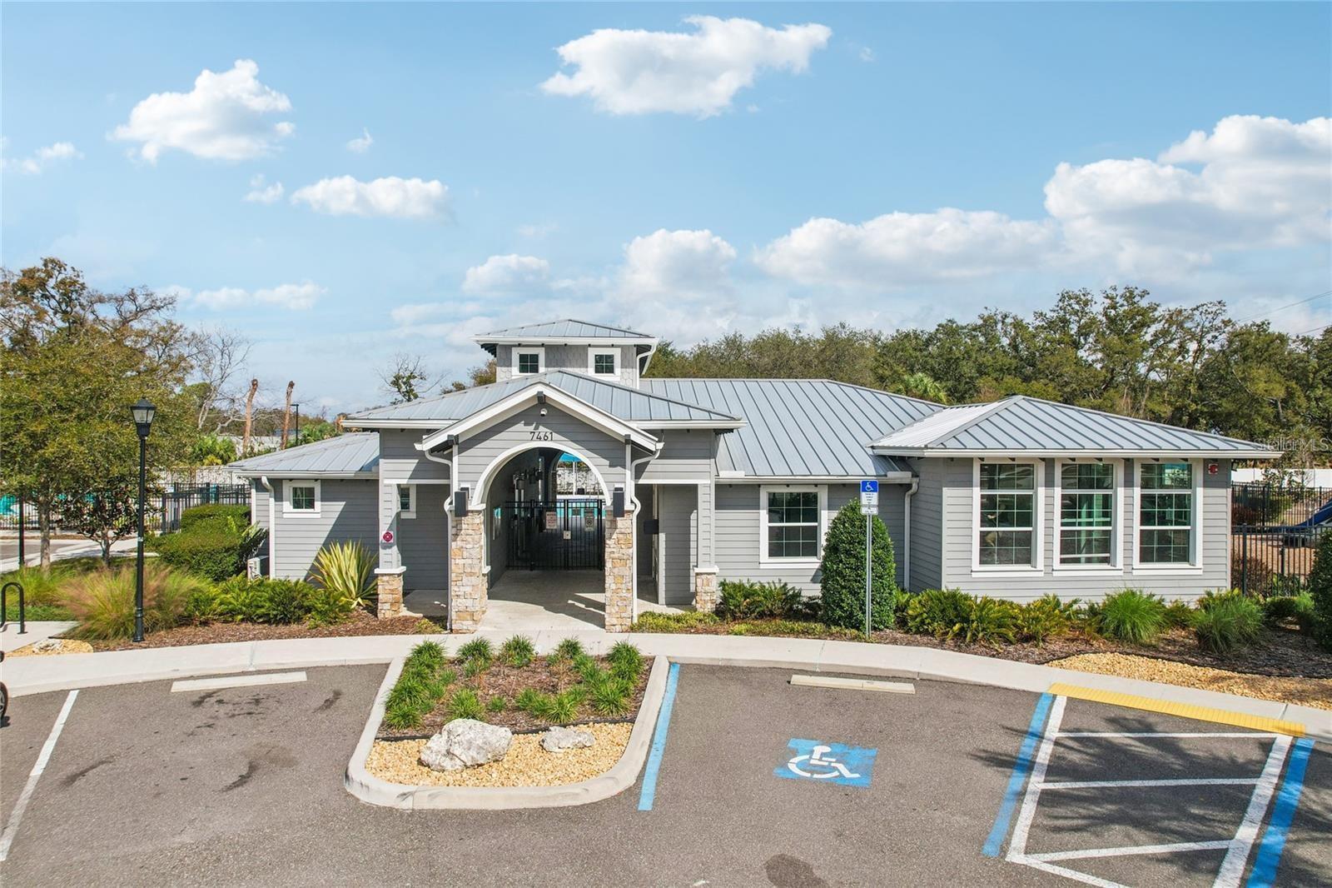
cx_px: 666
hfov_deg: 78.6
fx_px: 814
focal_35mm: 22
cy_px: 444
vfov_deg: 57.2
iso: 120
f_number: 2.8
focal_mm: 8.4
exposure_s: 1/3200
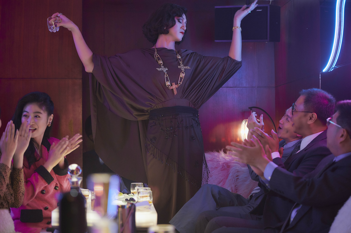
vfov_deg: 19.4
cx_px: 176
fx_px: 682
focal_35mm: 70
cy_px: 116
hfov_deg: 28.9
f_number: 2.8
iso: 2500
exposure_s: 1/200
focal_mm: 70
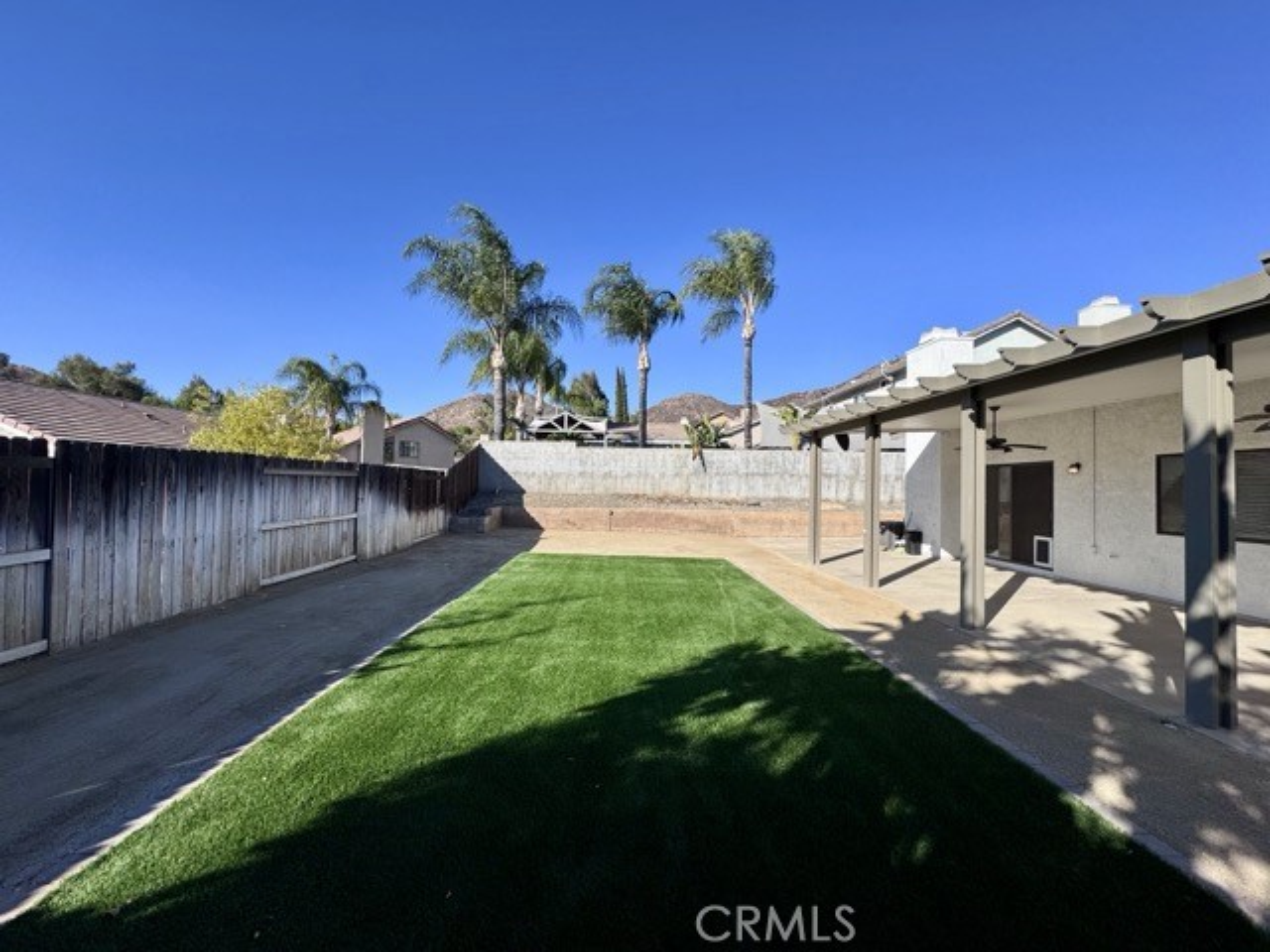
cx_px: 635
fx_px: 514
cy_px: 476
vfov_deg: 85.7
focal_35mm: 14
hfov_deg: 102.1
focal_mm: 2.22
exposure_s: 1/1880
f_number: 2.2
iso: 40
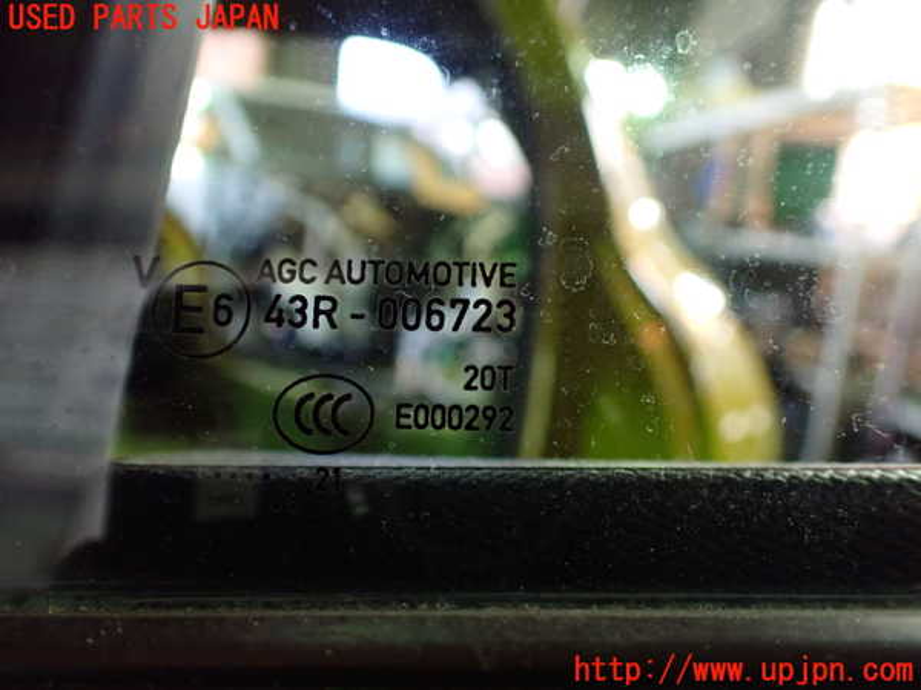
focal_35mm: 30
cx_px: 460
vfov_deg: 46.8
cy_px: 345
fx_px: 798
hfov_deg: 60.0
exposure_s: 1/30
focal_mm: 5.4
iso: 800
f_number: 2.3
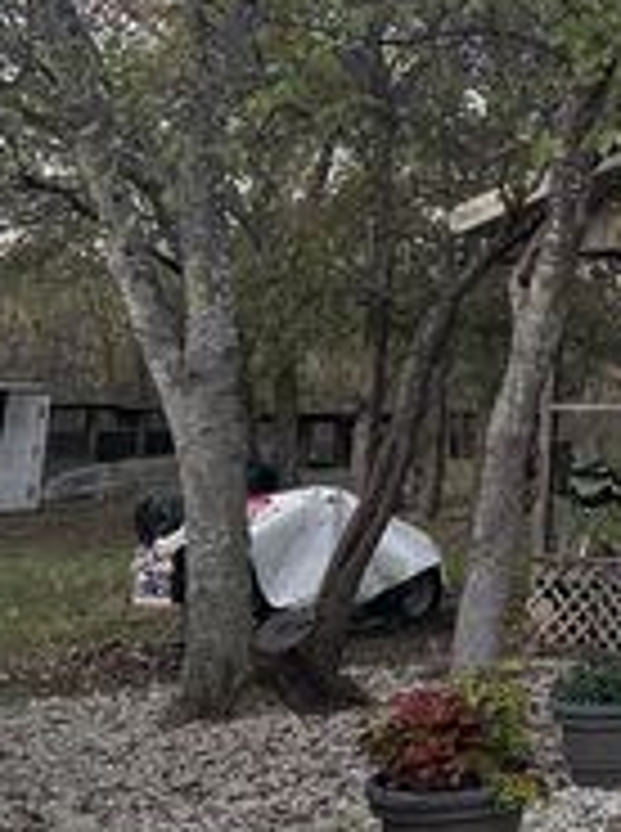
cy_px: 146
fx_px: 1560
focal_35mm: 65
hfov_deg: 18.3
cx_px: 1084
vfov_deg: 29.1
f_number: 1.78
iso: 160
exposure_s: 1/126
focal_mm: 6.76
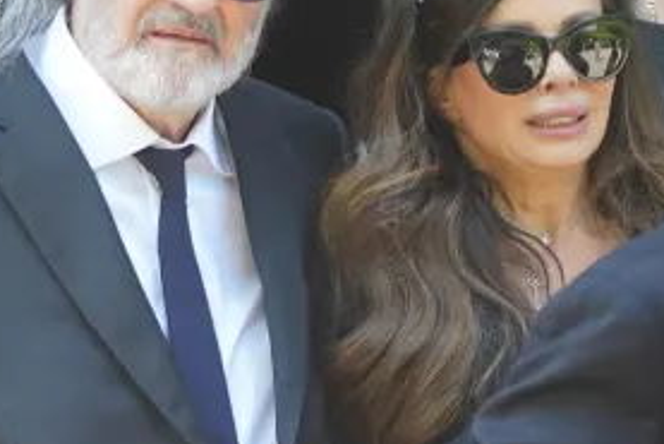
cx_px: 319
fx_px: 15169
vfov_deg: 1.7
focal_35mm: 822
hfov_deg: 2.5
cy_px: 224
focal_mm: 200
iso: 640
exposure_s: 1/400
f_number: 2.8
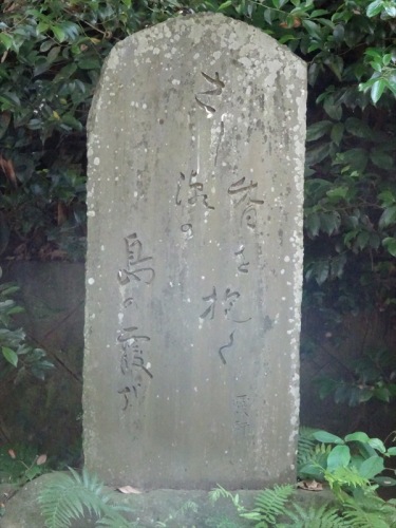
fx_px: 2059
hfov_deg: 11.0
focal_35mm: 135
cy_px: 264
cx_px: 198
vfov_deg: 14.6
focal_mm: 23.11
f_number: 5.6
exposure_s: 1/160
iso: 2500
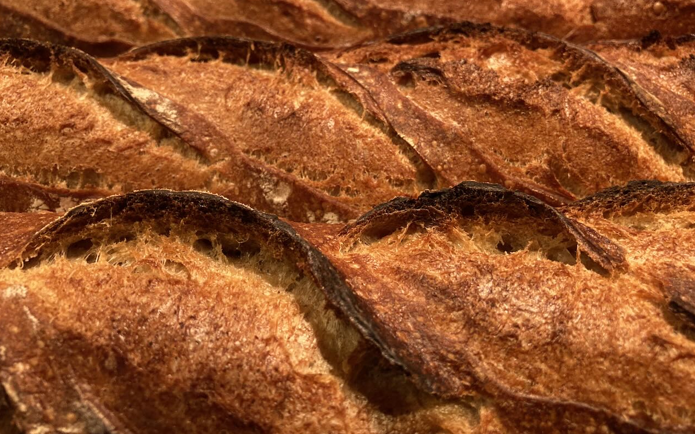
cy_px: 181
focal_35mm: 30
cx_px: 348
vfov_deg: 41.7
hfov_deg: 62.9
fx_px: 568
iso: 320
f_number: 1.8
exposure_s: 1/40
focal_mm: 3.99
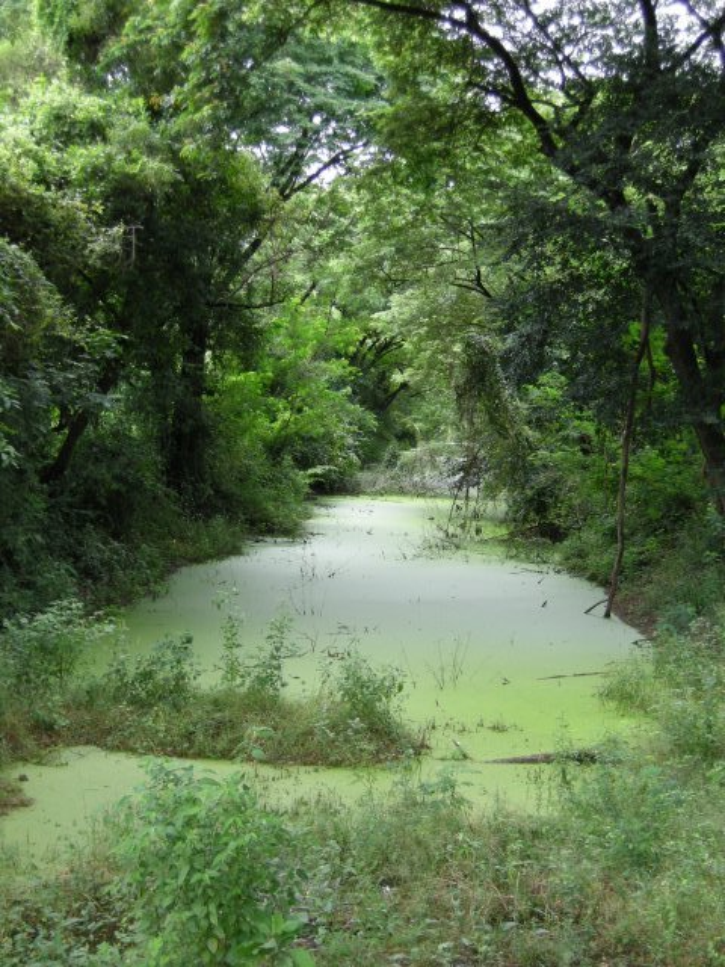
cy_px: 484
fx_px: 1731
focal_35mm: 62
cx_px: 362
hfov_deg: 23.7
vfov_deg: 31.2
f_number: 3.5
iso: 64
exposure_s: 1/30
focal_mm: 12.9
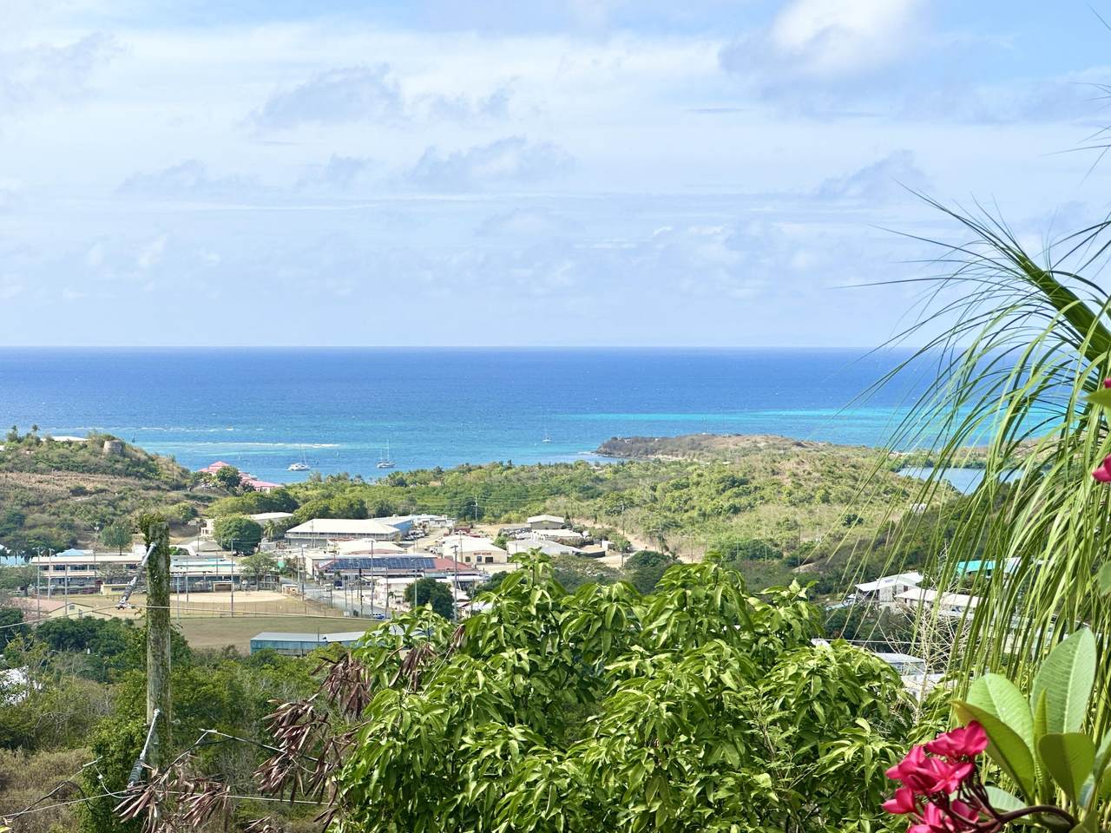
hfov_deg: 25.3
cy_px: 416
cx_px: 556
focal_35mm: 77
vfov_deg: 19.1
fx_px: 2471
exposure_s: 1/840
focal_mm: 9
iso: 32
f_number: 2.8
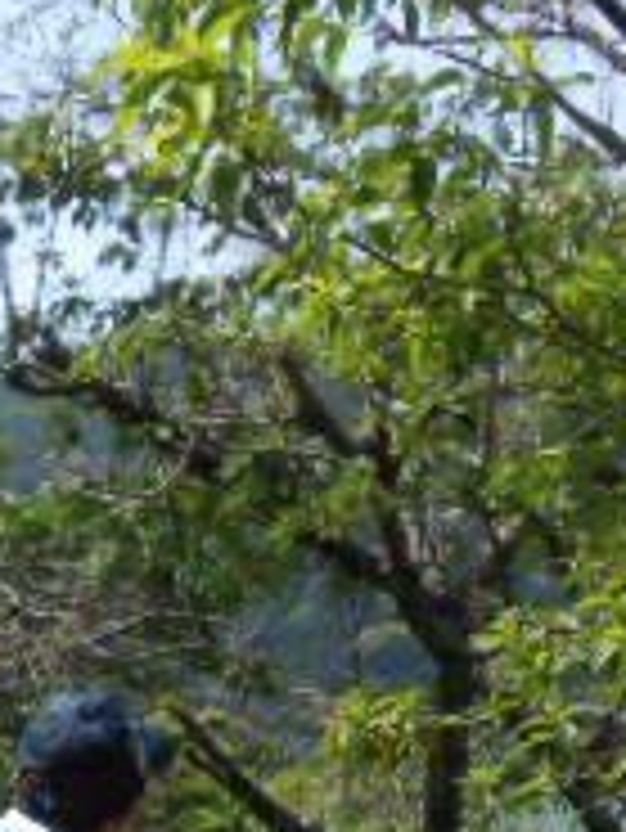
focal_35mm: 90
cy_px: 922
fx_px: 2168
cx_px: -72
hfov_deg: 15.9
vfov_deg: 20.7
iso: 80
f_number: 3.5
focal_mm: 4.6
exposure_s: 1/640
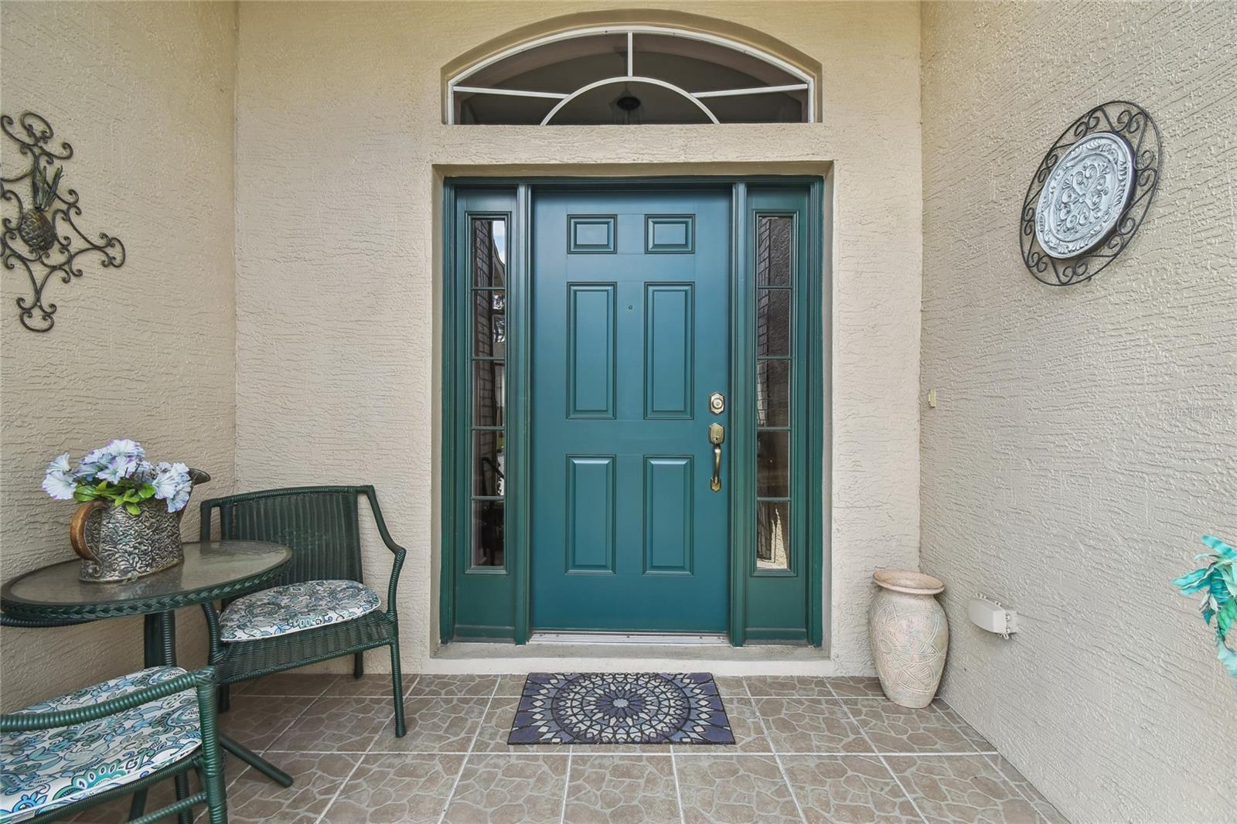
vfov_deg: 77.3
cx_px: 618
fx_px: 515
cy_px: 412
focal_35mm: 15
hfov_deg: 100.4
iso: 100
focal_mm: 10
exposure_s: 1/60
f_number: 7.1
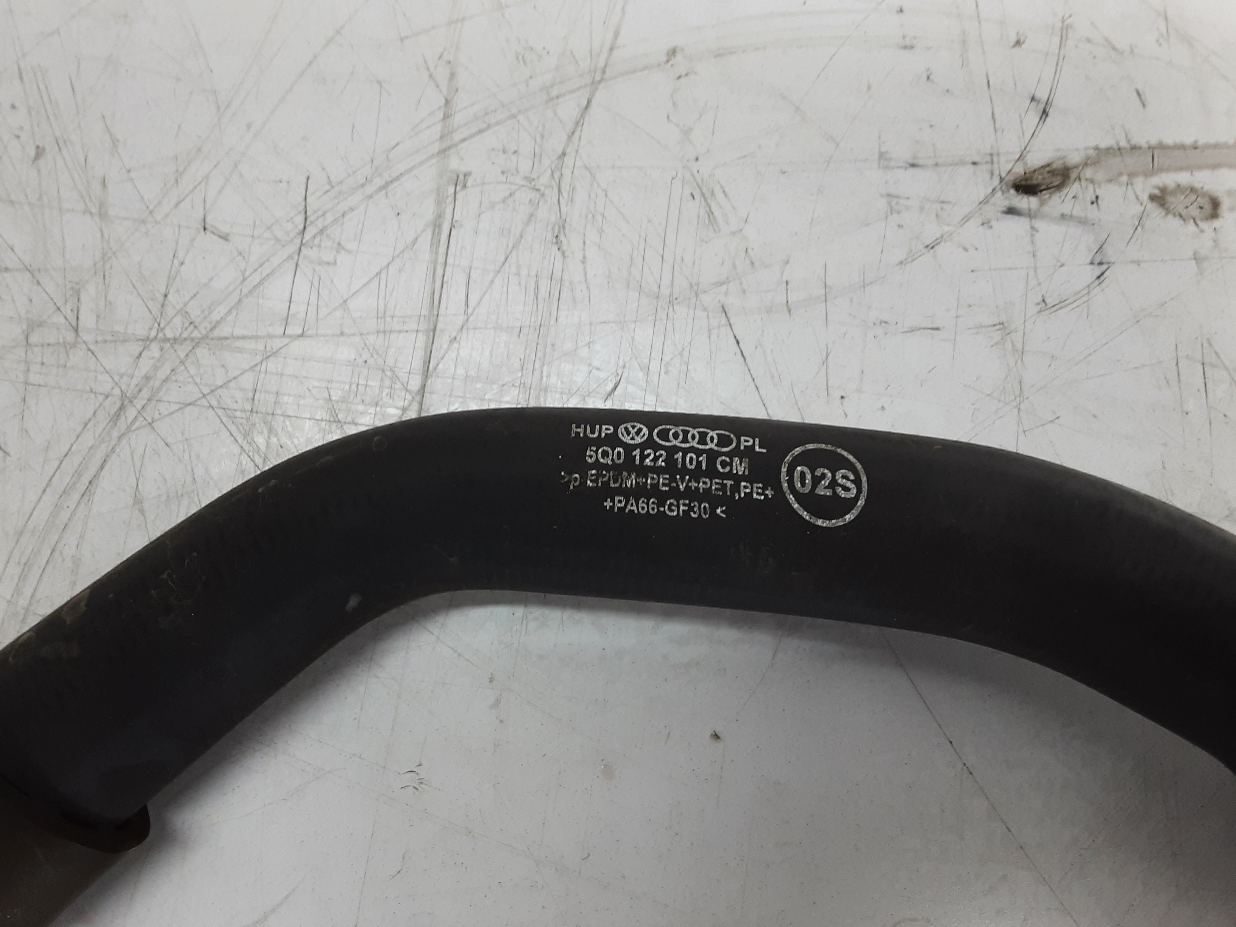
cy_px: 464
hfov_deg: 65.3
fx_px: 964
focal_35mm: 27
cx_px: 618
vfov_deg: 51.4
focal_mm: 2.91
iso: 80
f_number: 1.9
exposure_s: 1/50
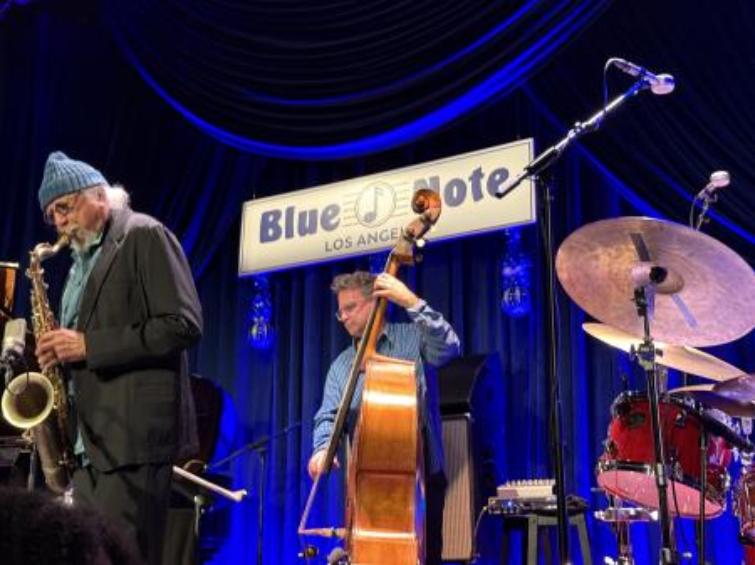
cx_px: 378
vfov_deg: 30.2
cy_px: 282
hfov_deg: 39.7
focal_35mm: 48
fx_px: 1046
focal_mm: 6.76
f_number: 1.78
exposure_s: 1/19
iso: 800
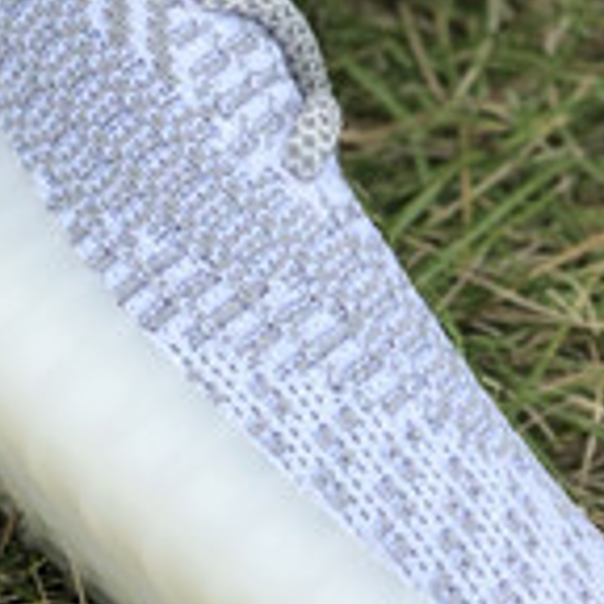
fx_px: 4679
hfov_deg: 7.2
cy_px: 292
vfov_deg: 7.4
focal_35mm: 237
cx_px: -516
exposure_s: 1/461
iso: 16
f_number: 2.4
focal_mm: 6
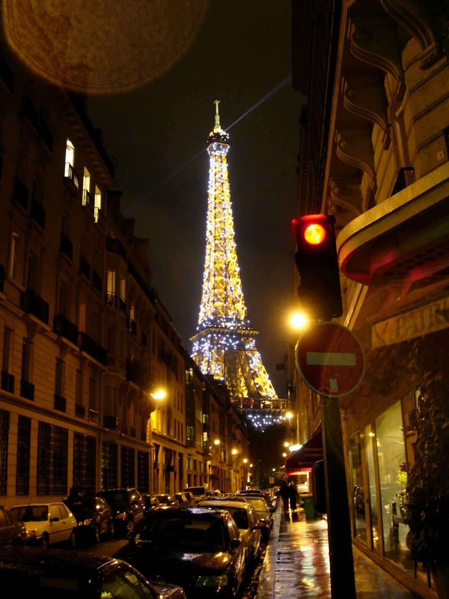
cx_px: 224
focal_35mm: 38
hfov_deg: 37.7
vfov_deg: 49.0
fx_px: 657
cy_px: 300
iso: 173
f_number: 2.8
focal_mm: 7.8
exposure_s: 1/4
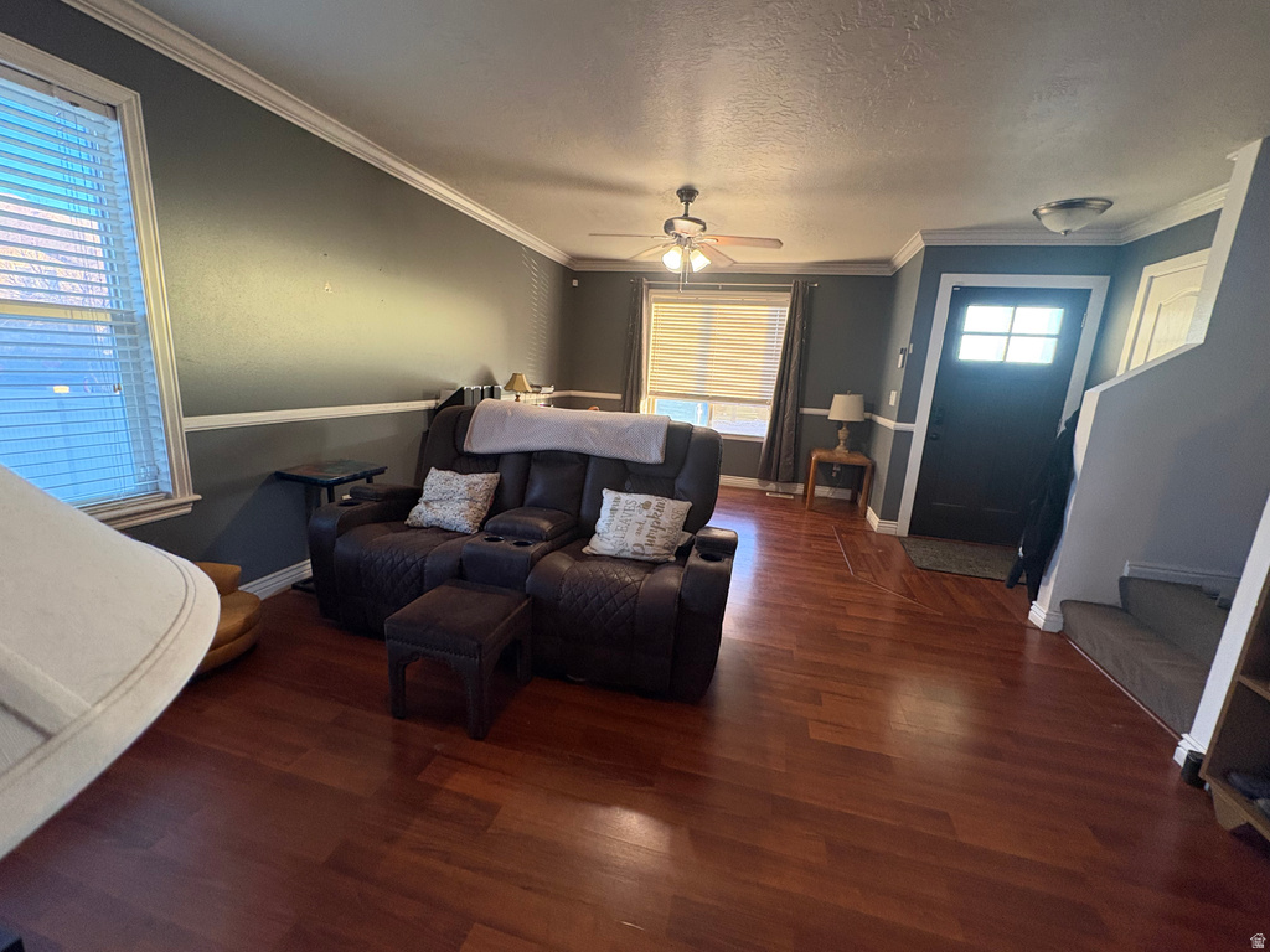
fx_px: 514
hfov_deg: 102.1
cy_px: 476
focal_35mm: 14
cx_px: 635
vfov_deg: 85.7
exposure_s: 1/60
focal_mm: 2.22
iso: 500
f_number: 2.2
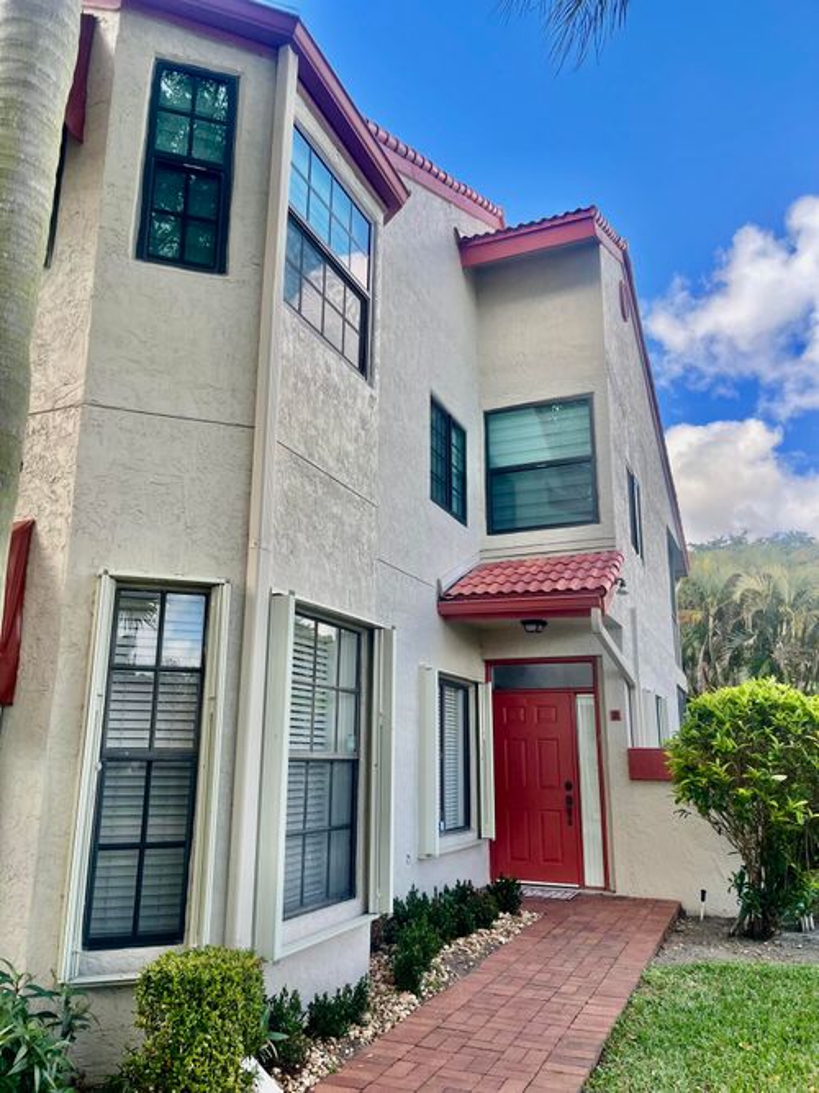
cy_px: 546
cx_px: 410
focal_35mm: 26
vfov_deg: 67.3
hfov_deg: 53.0
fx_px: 820
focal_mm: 5.1
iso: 50
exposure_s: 1/751
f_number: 1.6
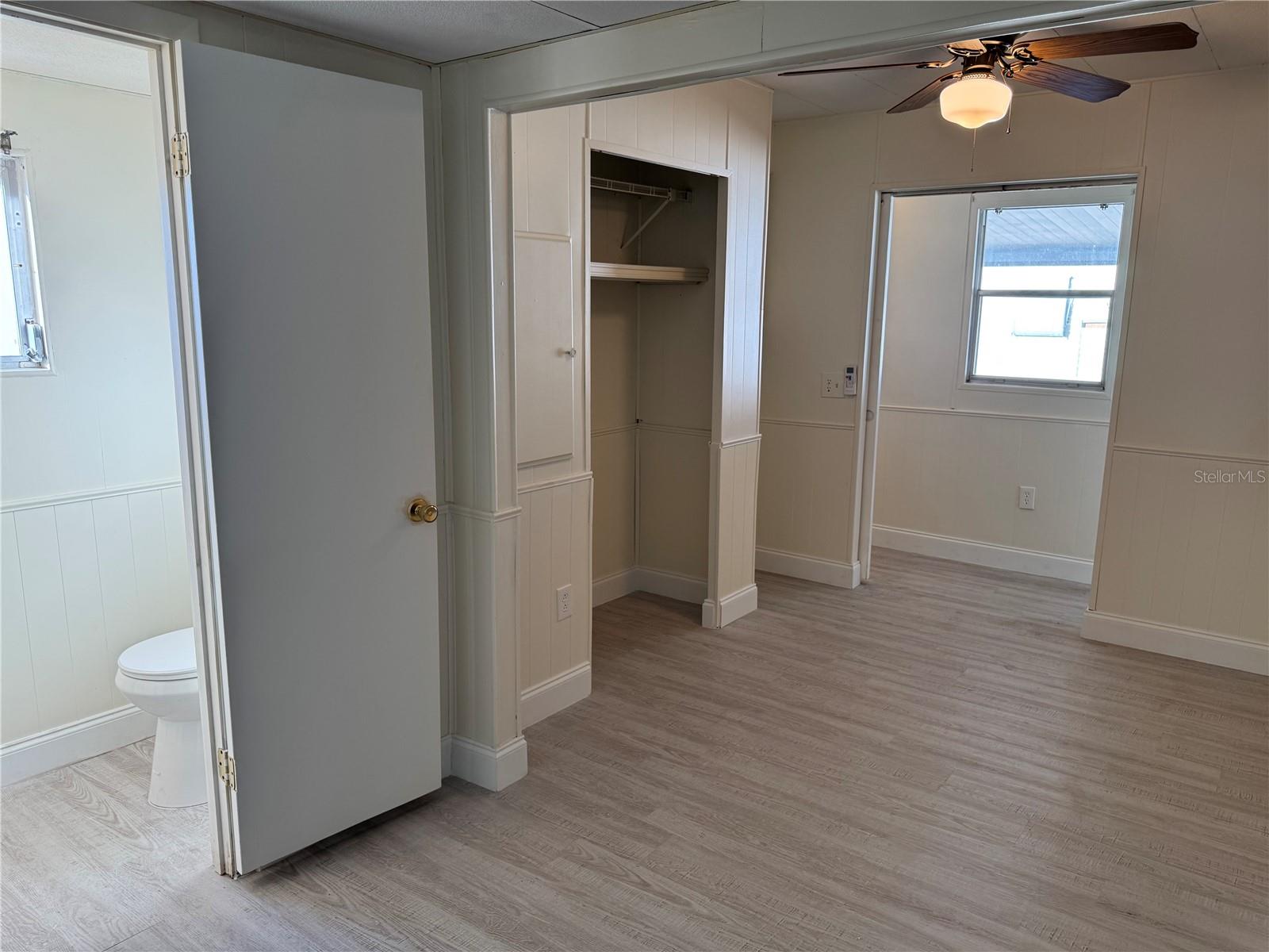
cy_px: 476
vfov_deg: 56.8
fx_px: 880
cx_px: 634
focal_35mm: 24
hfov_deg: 71.6
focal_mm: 6.76
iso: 100
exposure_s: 1/164
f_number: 1.78
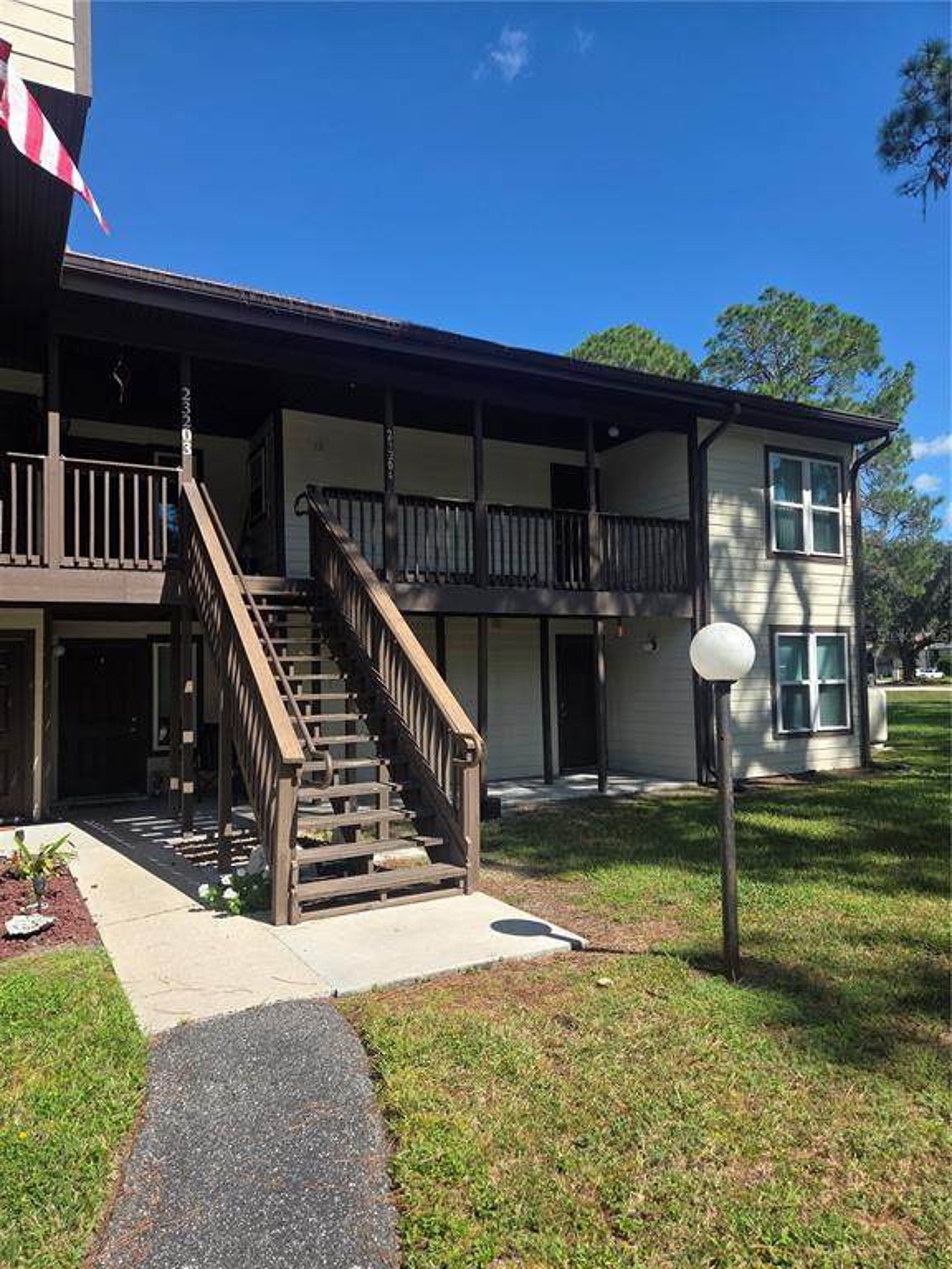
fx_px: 843
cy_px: 634
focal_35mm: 23
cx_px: 476
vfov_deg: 73.9
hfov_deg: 58.9
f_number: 1.8
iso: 80
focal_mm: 5.4
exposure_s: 1/3363
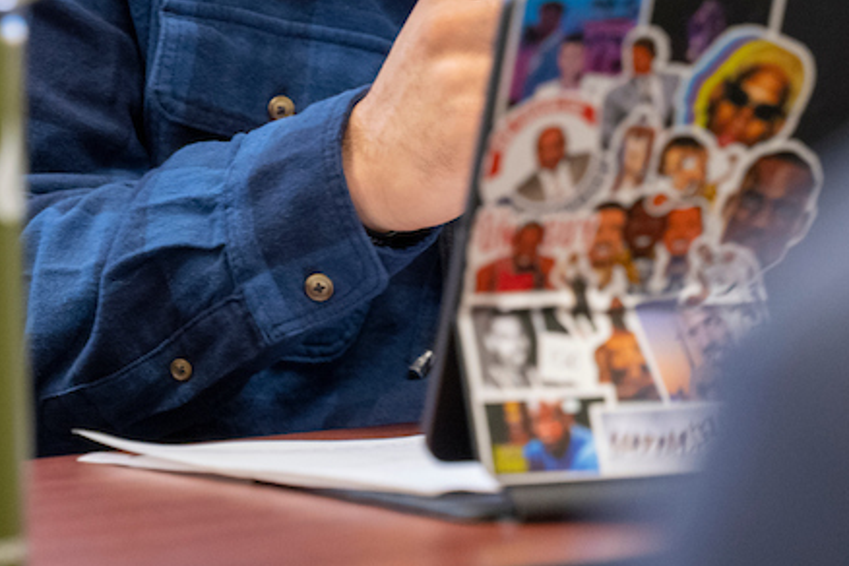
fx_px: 9692
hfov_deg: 5.0
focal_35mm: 411
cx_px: 440
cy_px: -64
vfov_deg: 3.3
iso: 1250
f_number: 3.2
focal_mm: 150
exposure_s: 1/200
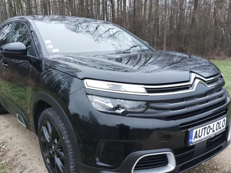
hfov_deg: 50.1
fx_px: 247
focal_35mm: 37
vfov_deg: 38.5
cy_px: 105
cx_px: 108
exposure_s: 1/50
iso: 40
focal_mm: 4.6
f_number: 1.8
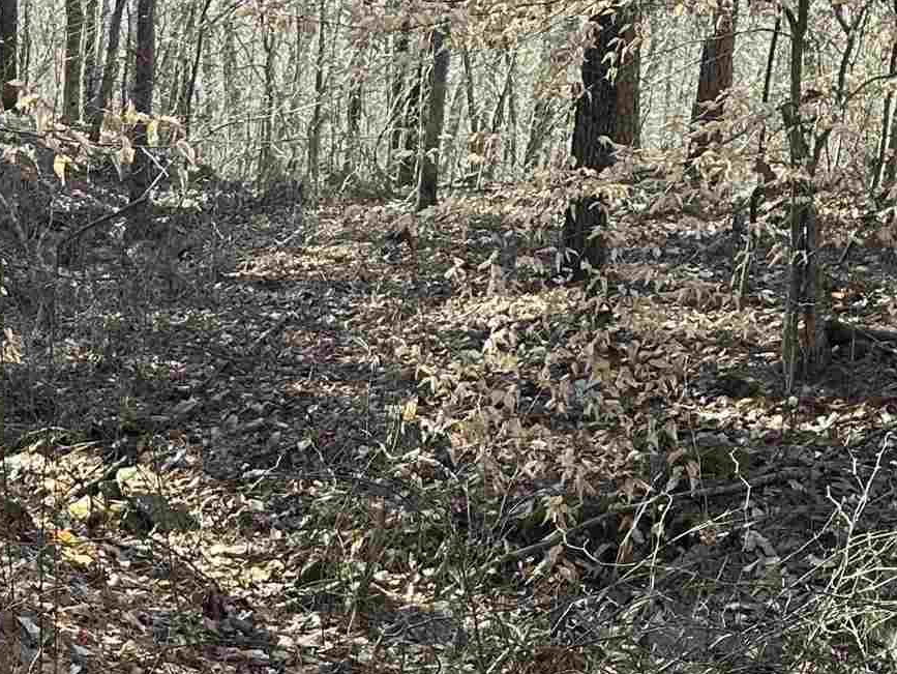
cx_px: -12
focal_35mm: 85
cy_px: 628
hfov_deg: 22.1
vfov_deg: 17.1
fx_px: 2204
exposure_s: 1/230
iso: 64
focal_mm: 6.86
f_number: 1.78
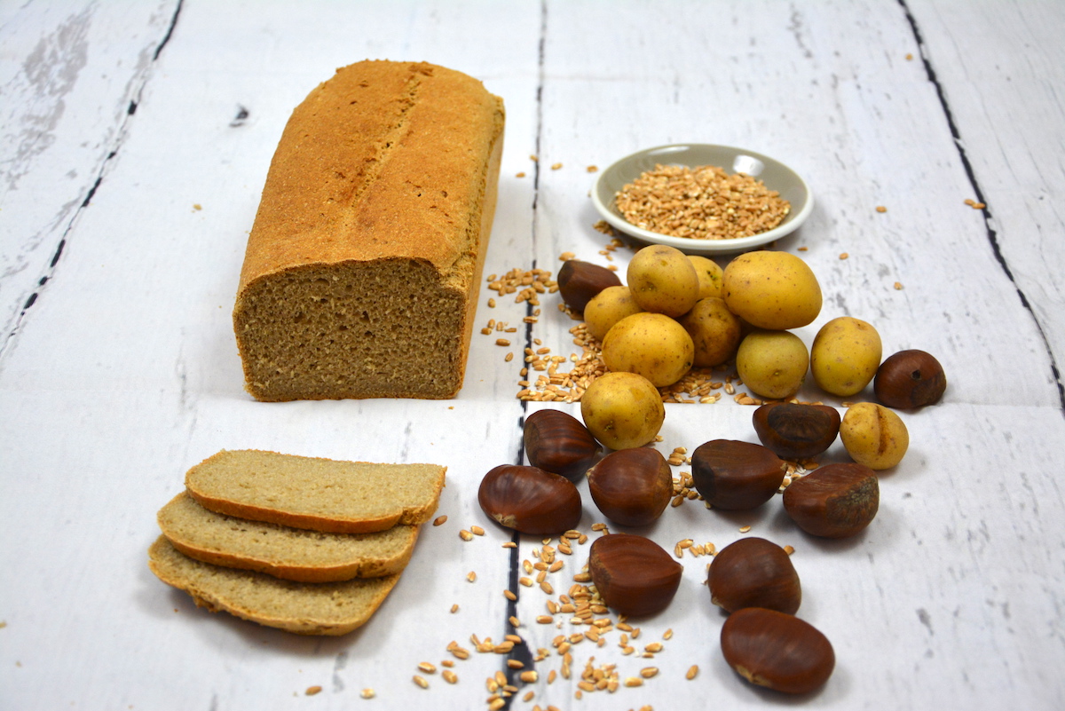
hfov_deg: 33.4
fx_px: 1776
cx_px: 532
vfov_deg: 22.6
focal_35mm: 60
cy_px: 356
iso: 800
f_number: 4.5
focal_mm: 40
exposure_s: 1/50
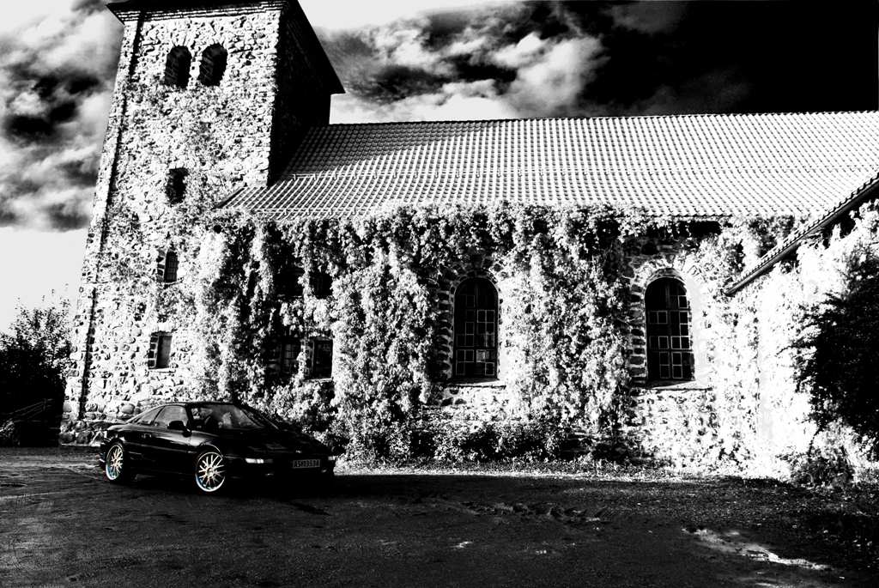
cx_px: 440
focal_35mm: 26
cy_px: 294
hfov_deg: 70.4
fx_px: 623
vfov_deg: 50.5
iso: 200
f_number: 7.1
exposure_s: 1/60
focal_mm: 17
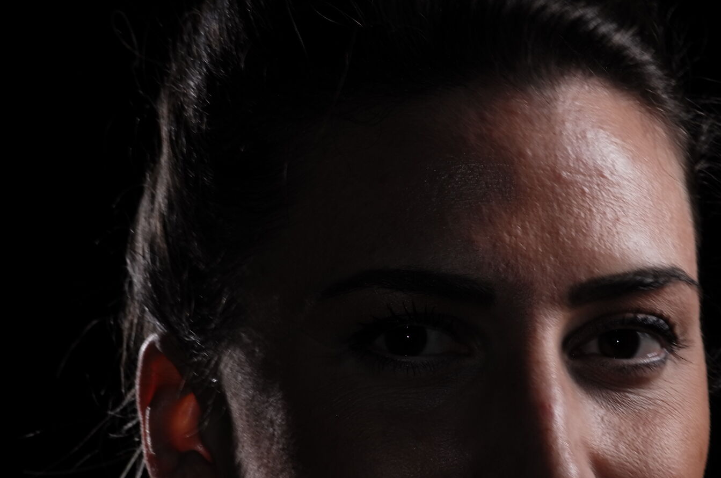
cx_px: 399
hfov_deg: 7.7
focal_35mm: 268
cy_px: 313
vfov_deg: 5.1
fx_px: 5357
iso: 100
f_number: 11.3
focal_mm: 100.3
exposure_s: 1/160
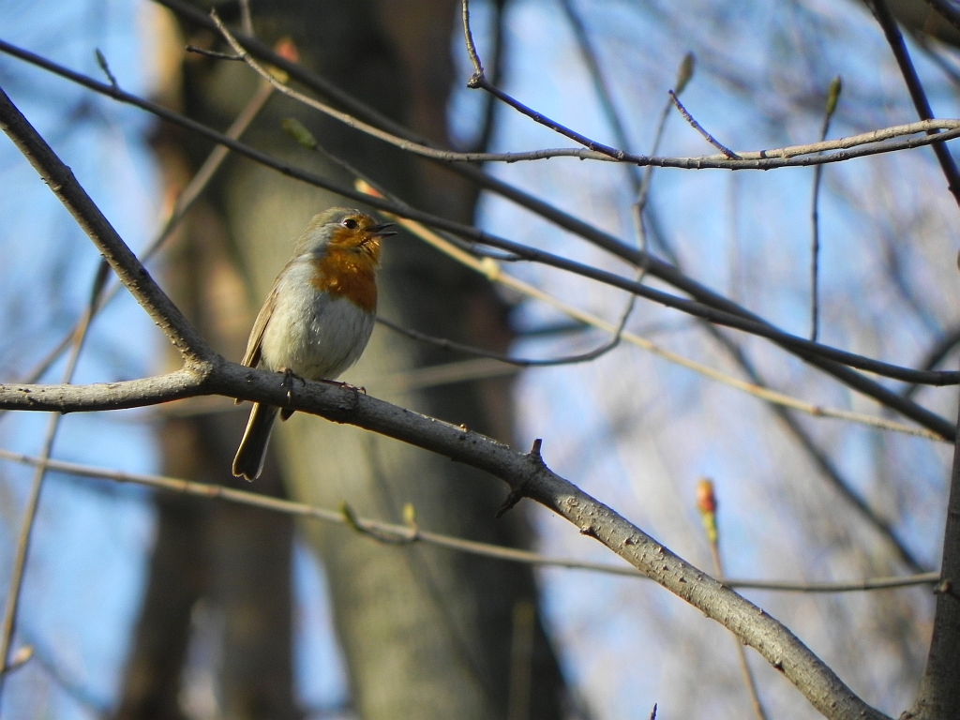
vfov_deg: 2.2
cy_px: 360
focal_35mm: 678
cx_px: 480
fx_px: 18803
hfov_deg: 2.9
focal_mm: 120
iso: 162
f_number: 5
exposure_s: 1/200
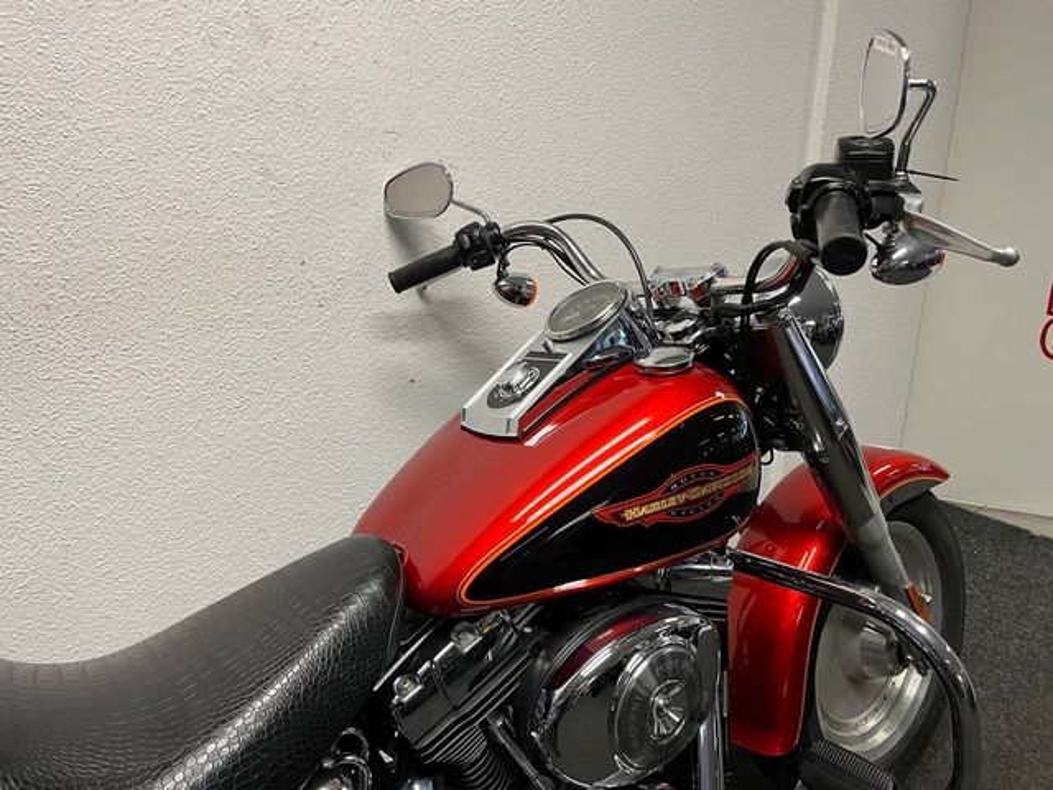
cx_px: 526
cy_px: 395
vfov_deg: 53.1
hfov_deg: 67.3
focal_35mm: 26
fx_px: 791
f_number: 1.6
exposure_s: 1/50
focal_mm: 5.1
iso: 64
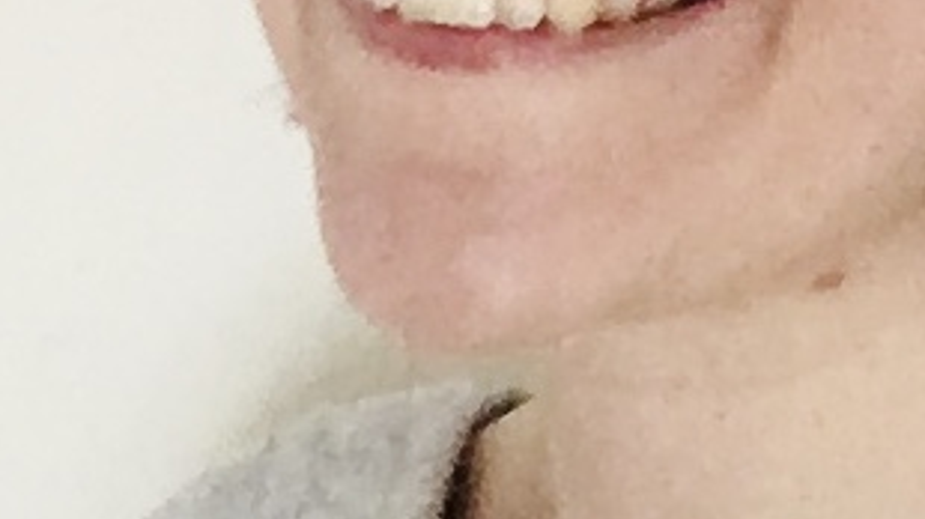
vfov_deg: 12.8
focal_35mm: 92
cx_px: 777
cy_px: -84
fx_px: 2255
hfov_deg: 22.8
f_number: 2.4
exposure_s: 1/33
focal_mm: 2.15
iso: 320
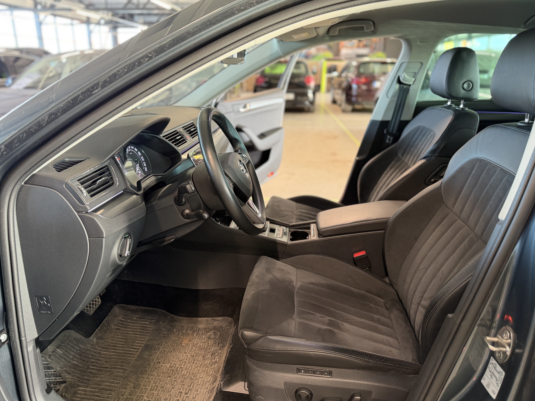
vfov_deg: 54.9
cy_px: 194
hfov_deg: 69.4
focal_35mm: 25
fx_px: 386
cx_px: 262
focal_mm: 6.76
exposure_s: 1/60
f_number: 1.78
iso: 250
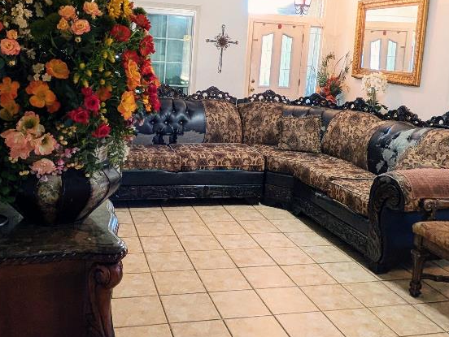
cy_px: 109
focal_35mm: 38
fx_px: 493
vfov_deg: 37.3
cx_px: 194
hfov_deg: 48.8
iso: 103
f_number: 2.2
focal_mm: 1.83
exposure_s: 1/30
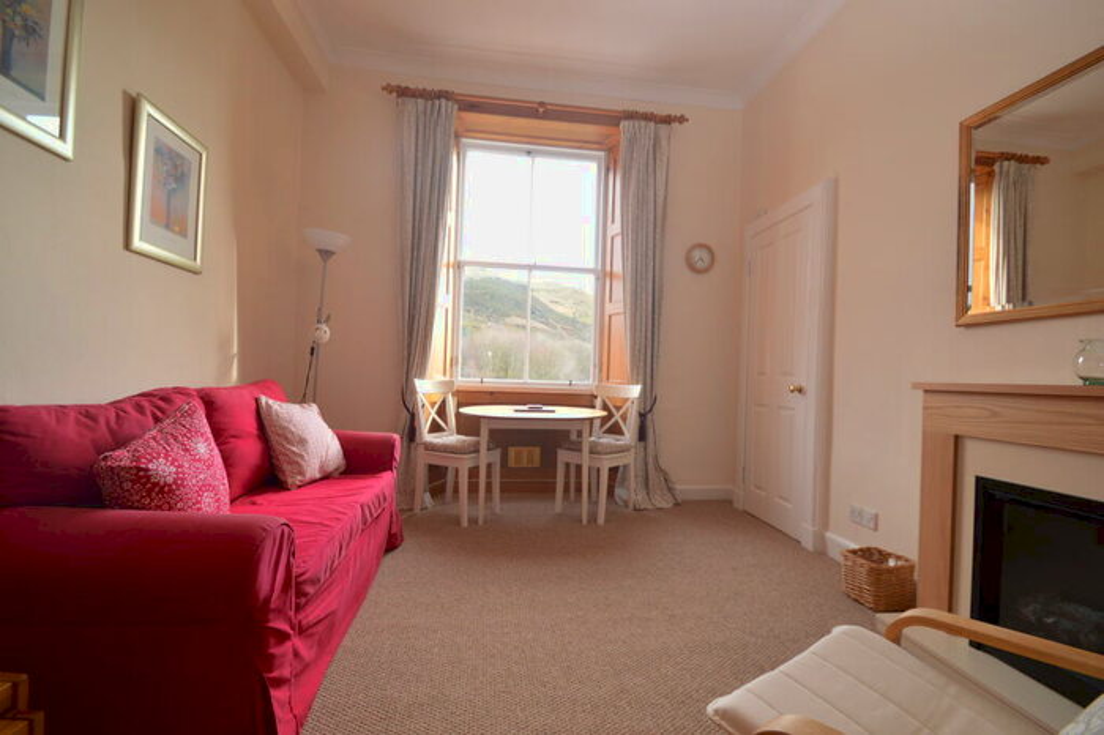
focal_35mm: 15
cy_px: 368
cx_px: 552
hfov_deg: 100.4
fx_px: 460
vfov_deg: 77.3
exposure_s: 1/100
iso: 400
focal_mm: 10
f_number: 5
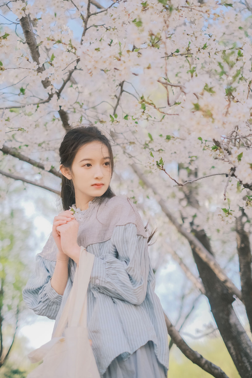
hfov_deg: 25.5
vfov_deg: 37.5
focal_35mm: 53
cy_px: 189
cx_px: 126
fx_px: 556
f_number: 1.4
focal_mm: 35
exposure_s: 1/10500
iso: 2500
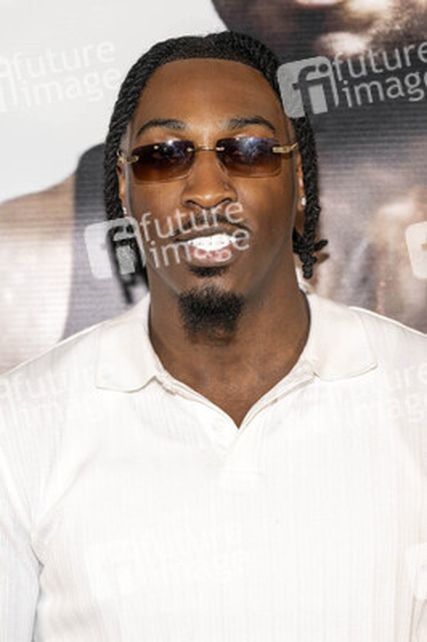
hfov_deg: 15.2
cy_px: 321
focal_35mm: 90
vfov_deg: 22.6
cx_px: 214
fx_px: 1604
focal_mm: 90
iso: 400
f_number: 5.6
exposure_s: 1/200
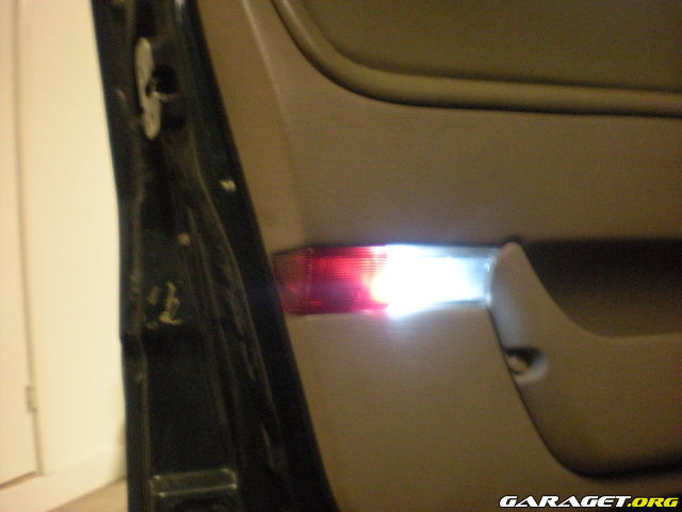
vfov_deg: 37.7
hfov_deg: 49.0
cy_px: 256
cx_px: 341
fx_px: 749
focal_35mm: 38
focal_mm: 6.3
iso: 628
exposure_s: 1/8
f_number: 3.1
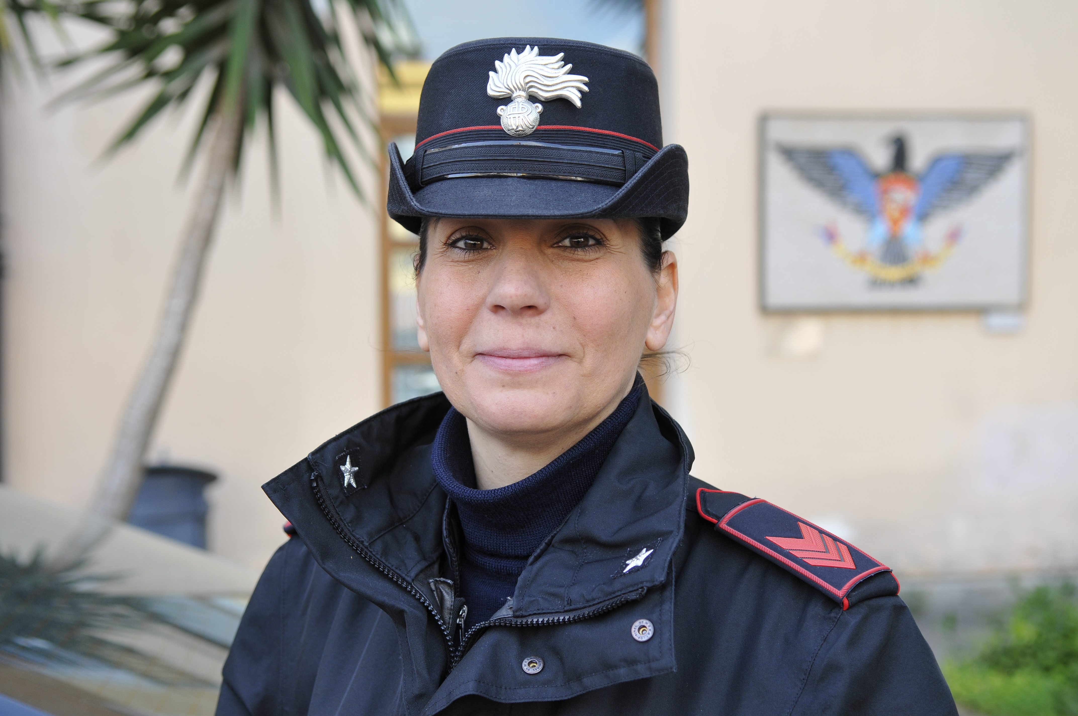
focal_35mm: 52
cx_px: 539
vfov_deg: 25.7
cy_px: 358
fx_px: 1570
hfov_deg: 37.9
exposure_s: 1/250
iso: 250
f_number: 5.6
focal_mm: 35
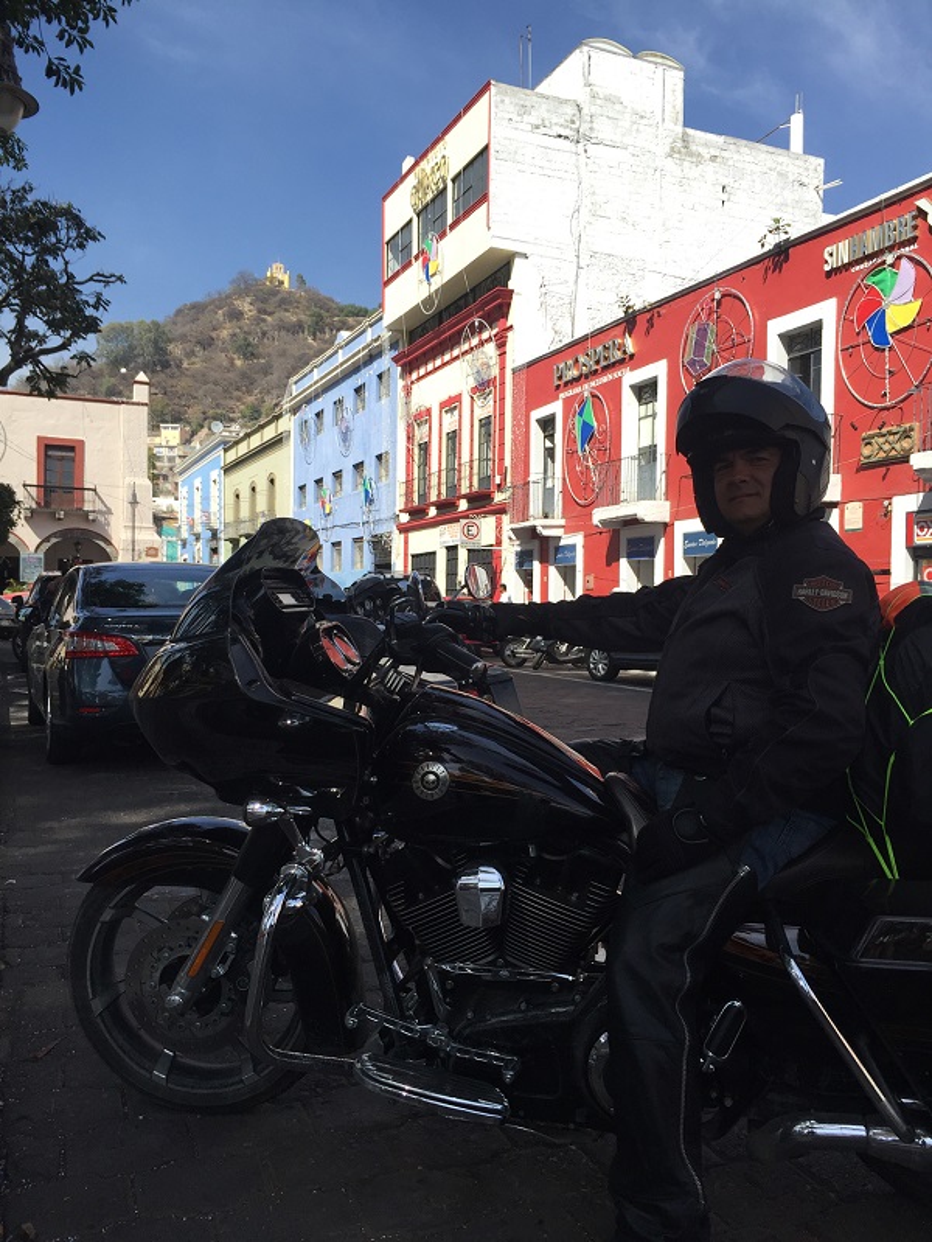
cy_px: 621
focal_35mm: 29
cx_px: 466
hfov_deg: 48.3
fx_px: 1040
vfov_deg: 61.6
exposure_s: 1/1236
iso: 32
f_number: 2.2
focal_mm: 4.15
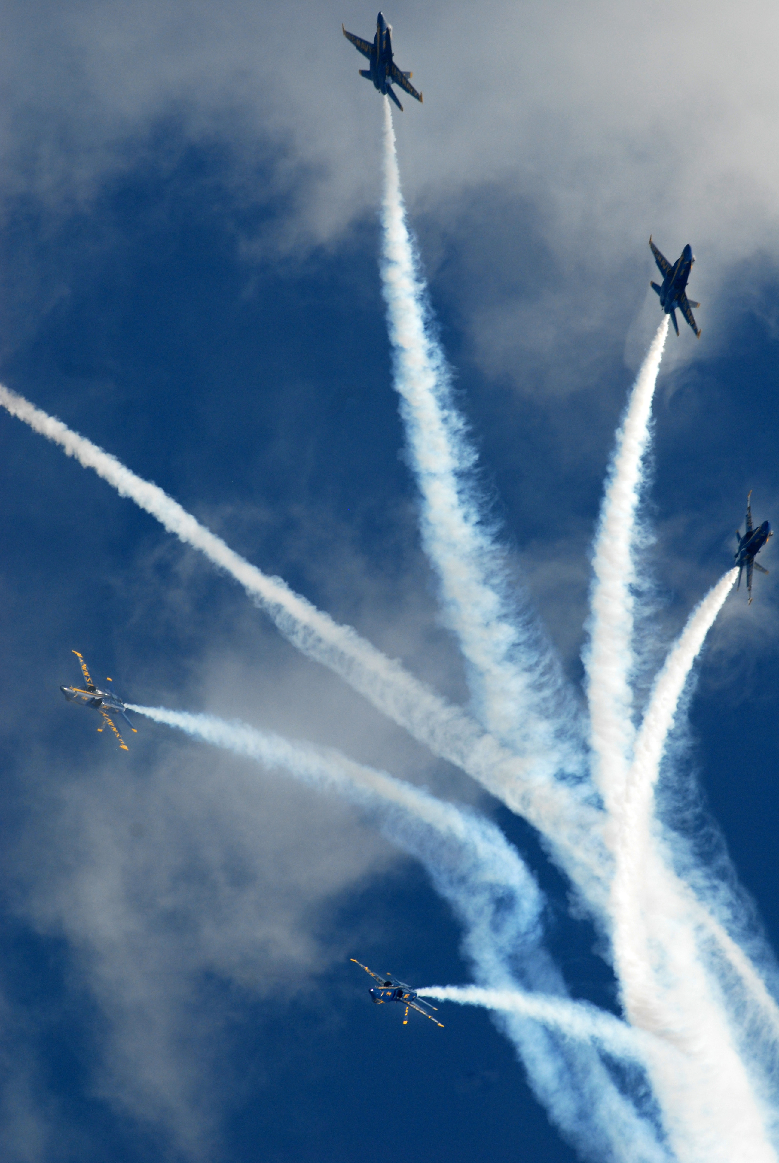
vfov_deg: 4.6
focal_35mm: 450
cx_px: 390
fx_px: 14564
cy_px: 582
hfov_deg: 3.1
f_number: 9
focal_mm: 300
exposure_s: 1/800
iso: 200
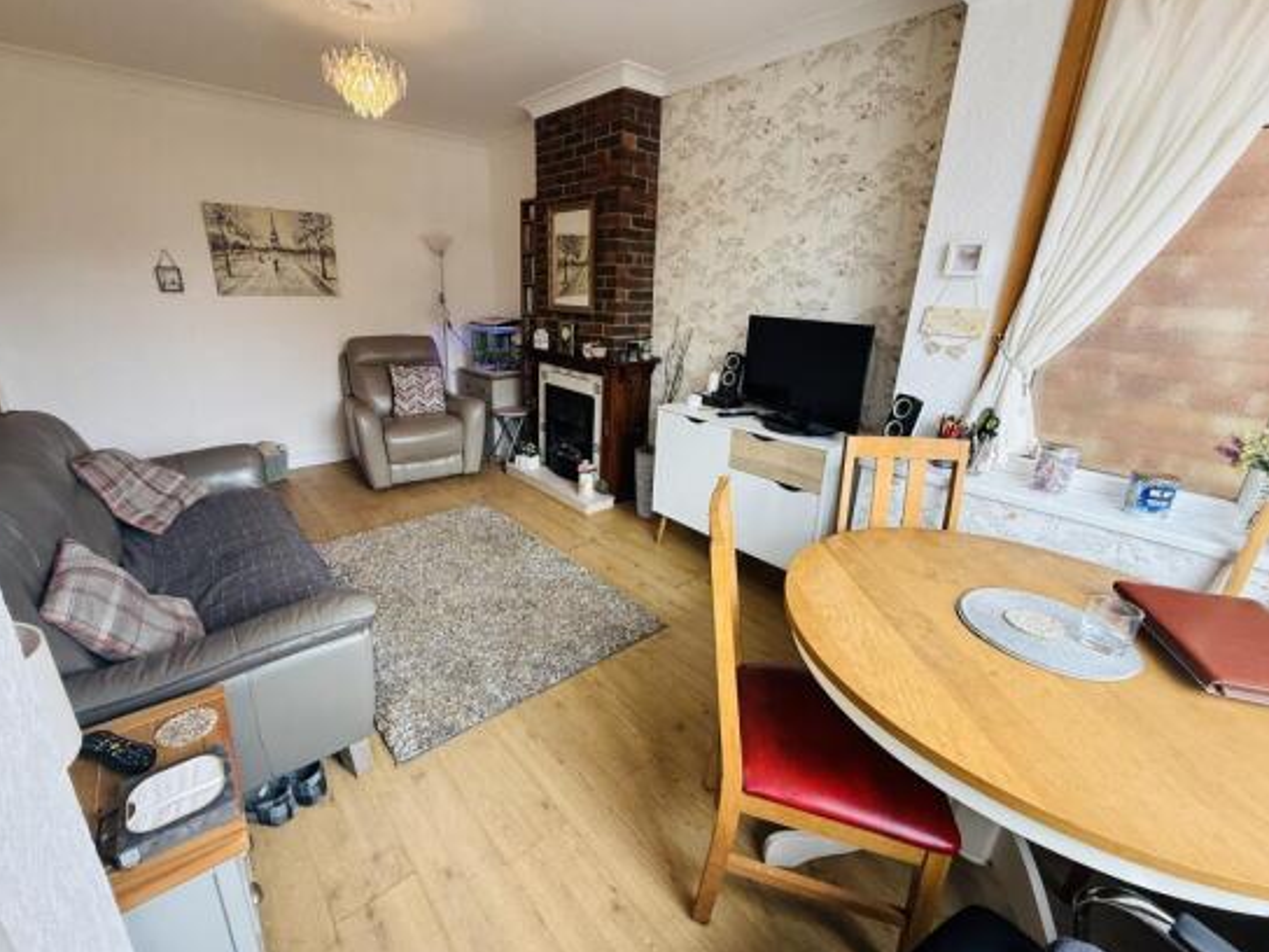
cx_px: 605
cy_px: 461
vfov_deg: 81.7
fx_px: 550
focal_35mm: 15
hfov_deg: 98.1
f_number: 2.2
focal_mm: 2.22
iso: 250
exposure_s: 1/99
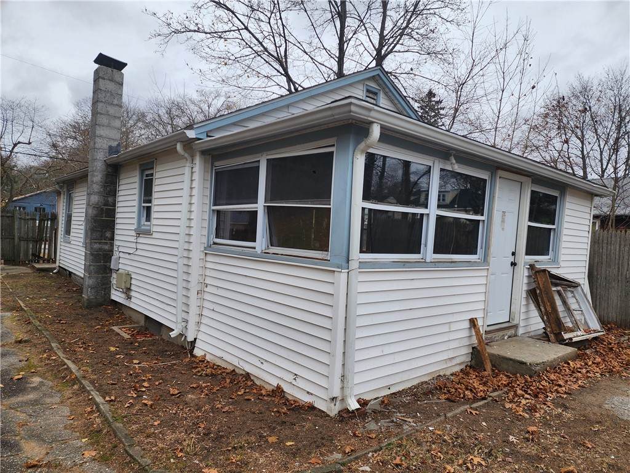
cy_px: 236
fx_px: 419
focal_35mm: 23
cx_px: 315
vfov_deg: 58.9
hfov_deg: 73.9
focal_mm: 6.4
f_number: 1.8
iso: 20
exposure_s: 1/180
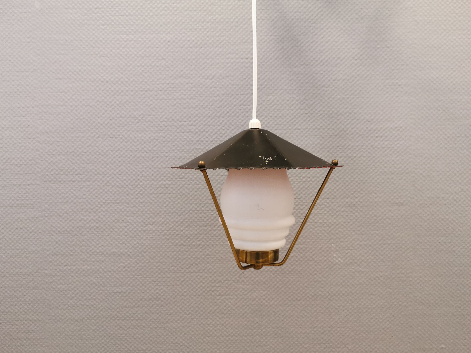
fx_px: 408
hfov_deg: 59.9
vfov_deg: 46.8
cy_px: 176
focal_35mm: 30
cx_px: 254
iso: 250
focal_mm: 5.56
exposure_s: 1/50
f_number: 1.6
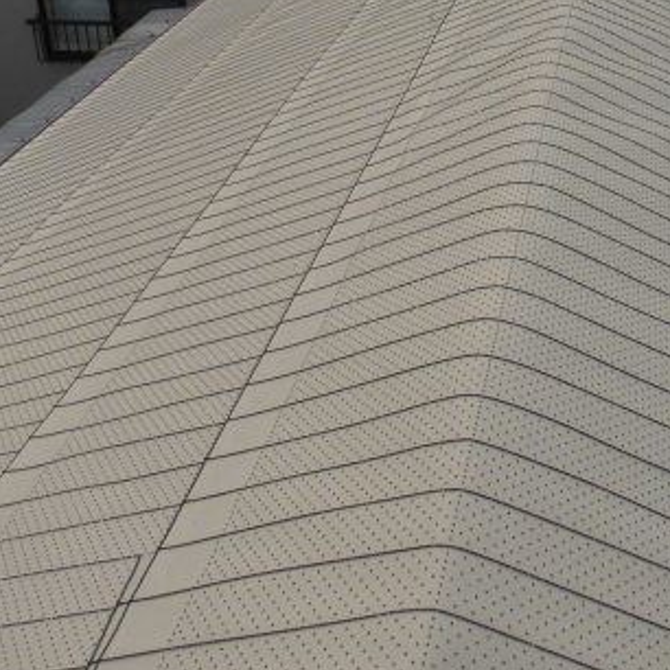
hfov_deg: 35.0
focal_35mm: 48
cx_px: 451
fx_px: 1051
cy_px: 153
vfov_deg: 34.5
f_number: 3.5
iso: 100
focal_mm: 4.6
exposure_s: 1/160
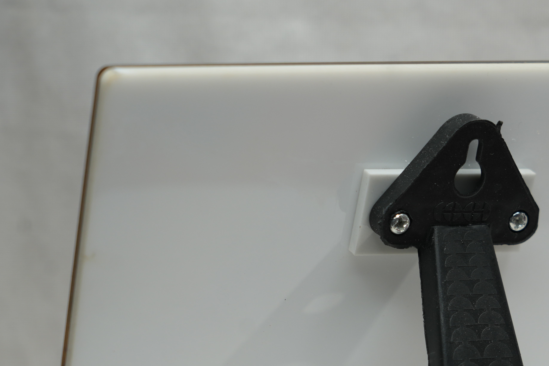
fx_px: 2379
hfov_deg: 13.1
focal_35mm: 156
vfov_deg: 8.8
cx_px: 372
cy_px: 297
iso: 160
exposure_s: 1/60
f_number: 5.6
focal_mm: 82
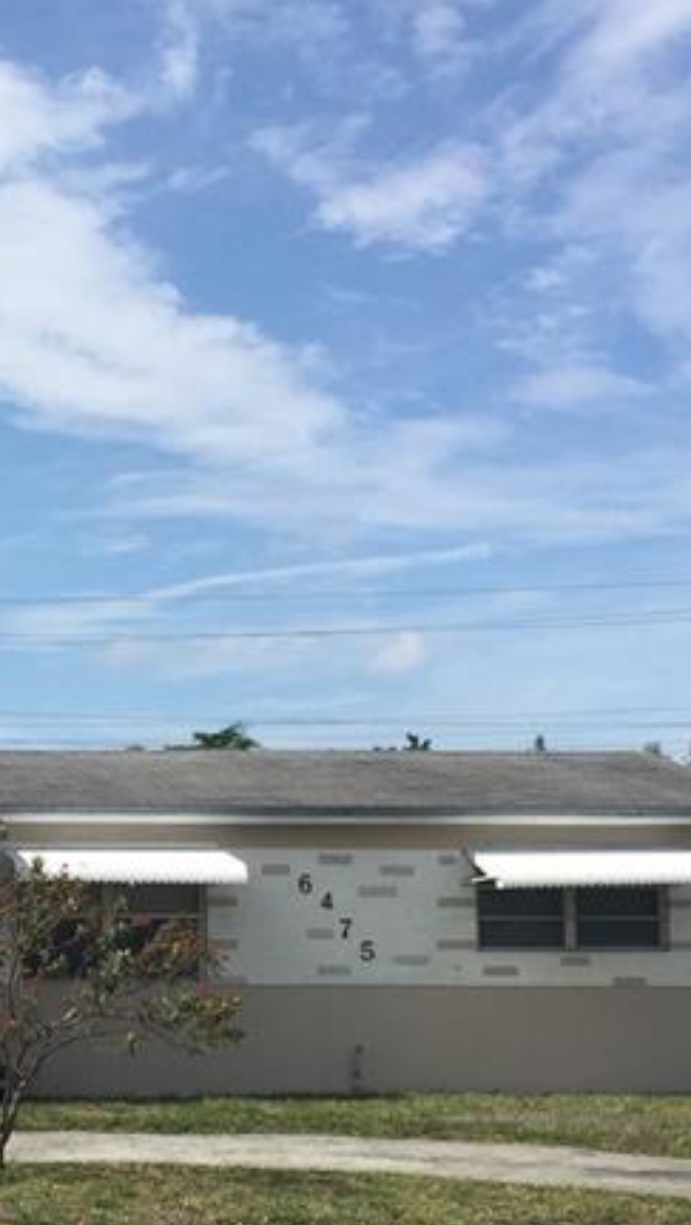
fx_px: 2439
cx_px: -122
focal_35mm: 75
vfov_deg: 27.8
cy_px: 907
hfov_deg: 15.6
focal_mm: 4.15
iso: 32
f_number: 2.2
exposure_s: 1/2825
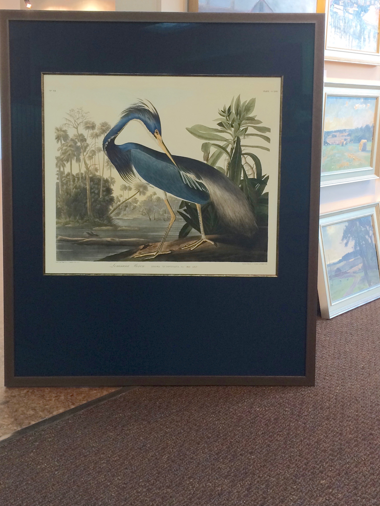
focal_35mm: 41
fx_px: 600
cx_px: 173
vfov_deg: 45.4
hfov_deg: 35.1
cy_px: 190
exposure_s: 1/30
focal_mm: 4.15
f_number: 2.2
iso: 50
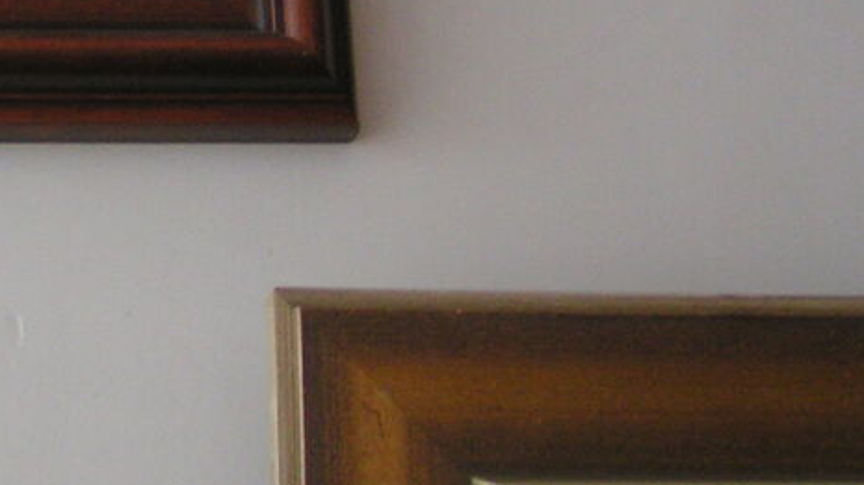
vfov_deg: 14.3
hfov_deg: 23.8
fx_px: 1878
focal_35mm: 82
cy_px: -88
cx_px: -157
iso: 100
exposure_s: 1/40
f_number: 2.8
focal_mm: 4.4
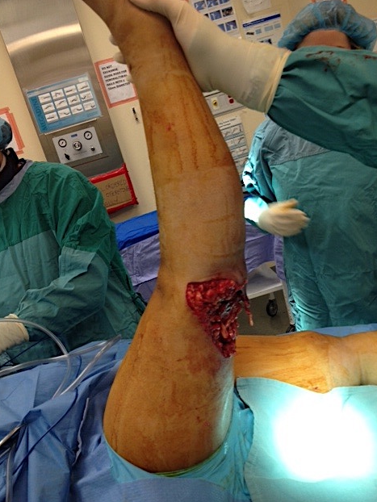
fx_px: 522
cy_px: 252
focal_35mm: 36
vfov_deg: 51.3
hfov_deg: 39.7
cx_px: 185
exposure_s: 1/60
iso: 64
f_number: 2.4
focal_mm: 4.28
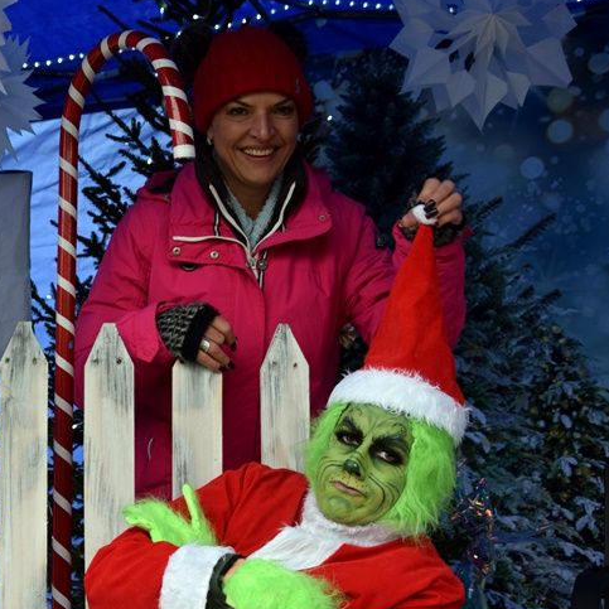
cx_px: 76
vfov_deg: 22.7
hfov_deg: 22.3
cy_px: 352
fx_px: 1513
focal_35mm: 76
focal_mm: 32
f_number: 4.2
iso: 200
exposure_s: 1/80
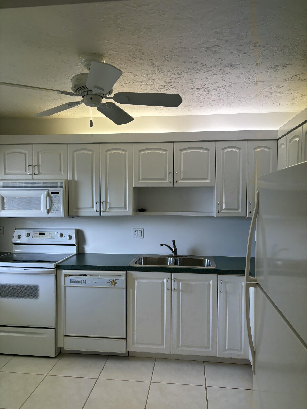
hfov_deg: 53.1
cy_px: 204
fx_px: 307
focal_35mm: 26
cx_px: 154
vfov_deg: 67.3
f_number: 1.6
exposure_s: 1/120
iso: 64
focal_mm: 5.96
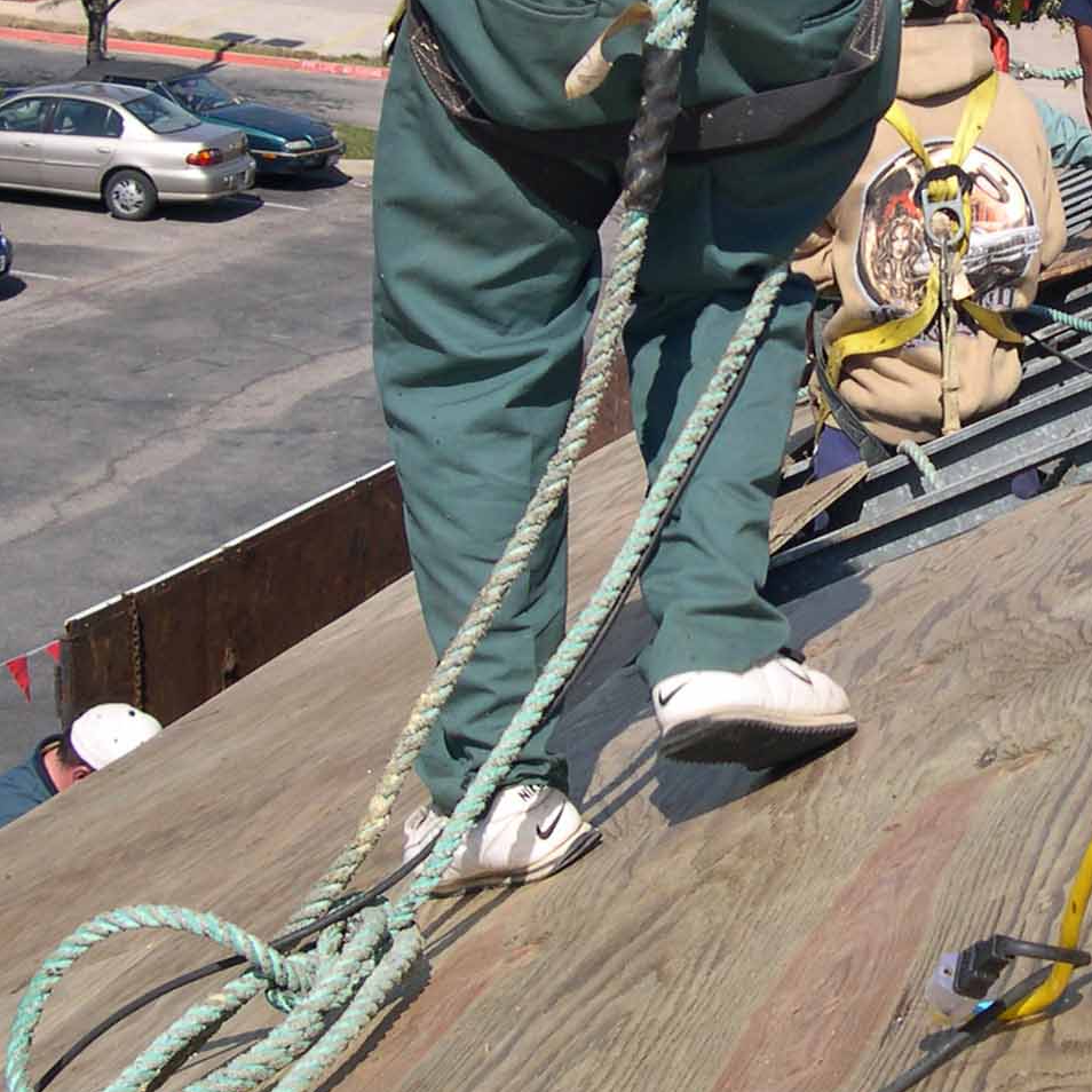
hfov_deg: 21.2
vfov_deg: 21.6
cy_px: 396
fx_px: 2855
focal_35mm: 80
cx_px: 951
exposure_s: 1/202
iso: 100
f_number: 7.6
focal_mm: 8
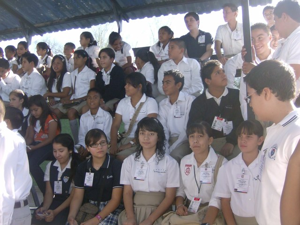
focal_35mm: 36
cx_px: 150
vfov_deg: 39.7
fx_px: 312
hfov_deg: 51.4
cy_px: 112
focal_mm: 6
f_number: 2.8
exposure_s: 1/338
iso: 100
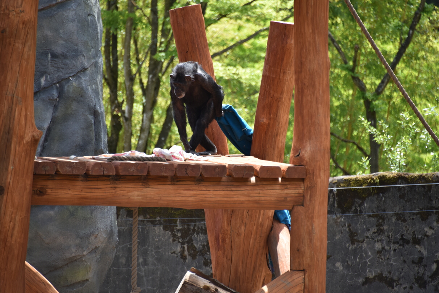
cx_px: 212
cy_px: 151
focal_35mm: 334
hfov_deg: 6.2
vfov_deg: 4.1
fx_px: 4073
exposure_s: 1/640
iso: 400
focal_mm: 300
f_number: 5.6
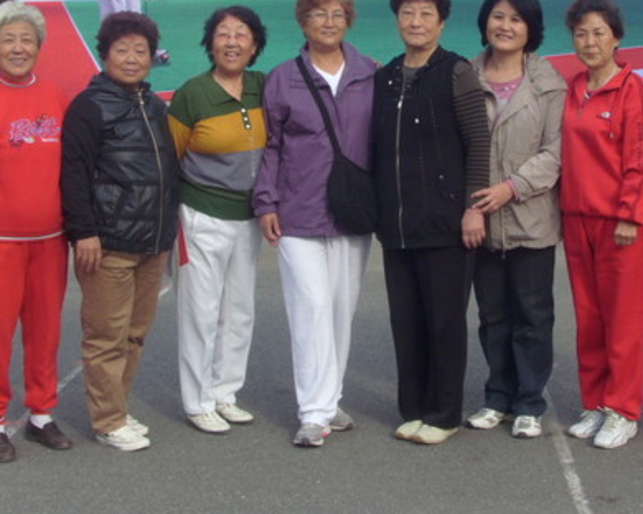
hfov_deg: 30.0
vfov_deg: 24.0
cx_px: 379
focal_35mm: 63
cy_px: 151
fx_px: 1199
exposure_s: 1/250
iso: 80
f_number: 5.5
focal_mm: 6
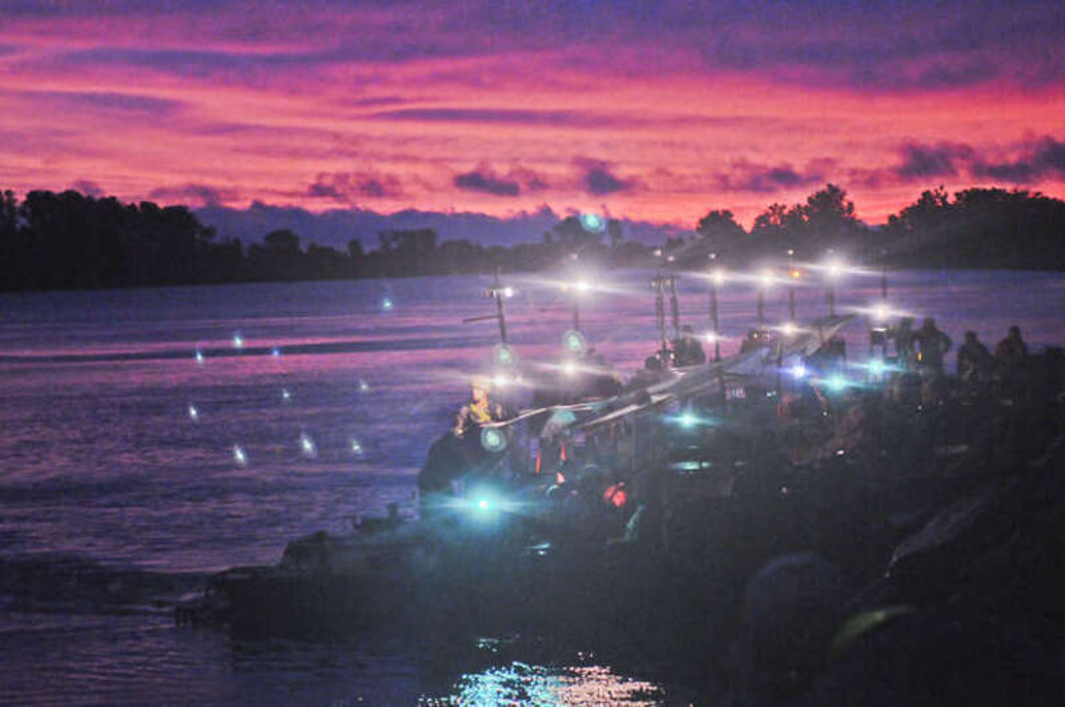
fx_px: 3102
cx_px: 532
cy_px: 354
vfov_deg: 13.0
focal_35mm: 105
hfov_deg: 19.5
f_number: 2.8
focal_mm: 70
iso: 2500
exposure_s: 1/40
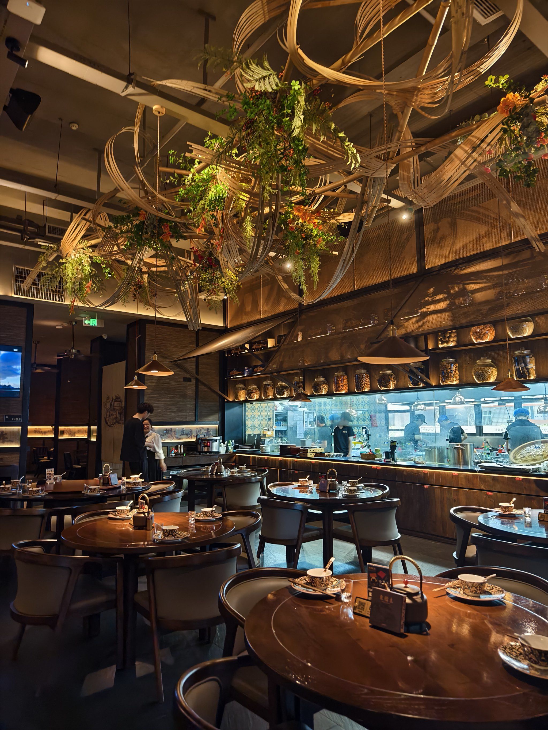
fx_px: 486
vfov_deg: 73.9
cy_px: 365
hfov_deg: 58.9
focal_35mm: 23
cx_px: 274
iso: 220
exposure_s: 1/50
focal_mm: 8.67
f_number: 1.75
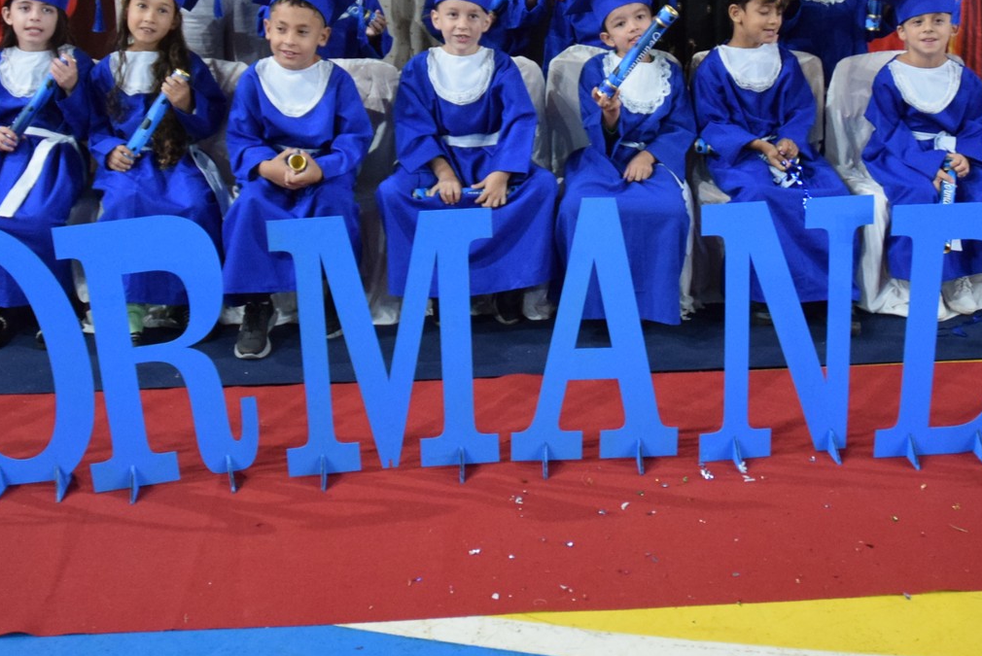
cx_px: 556
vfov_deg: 27.5
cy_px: 121
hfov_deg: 41.0
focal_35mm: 48
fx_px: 1310
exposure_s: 1/60
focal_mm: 18
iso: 2500
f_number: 3.5
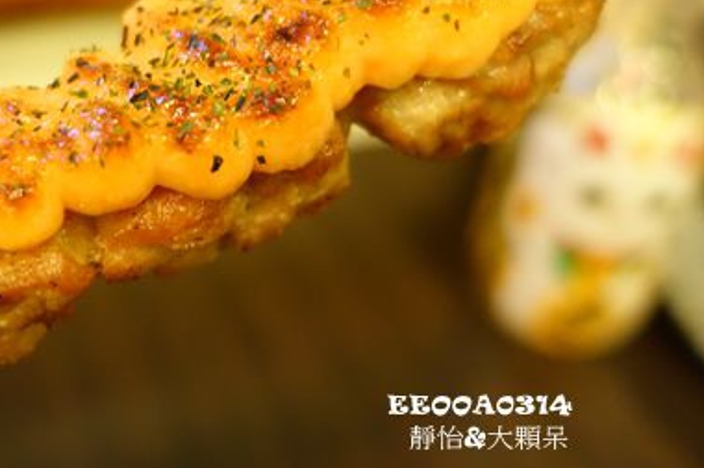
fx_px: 801
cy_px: 127
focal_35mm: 41
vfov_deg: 32.1
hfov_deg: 46.2
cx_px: 204
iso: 800
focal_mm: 8.8
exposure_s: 1/8
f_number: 1.8
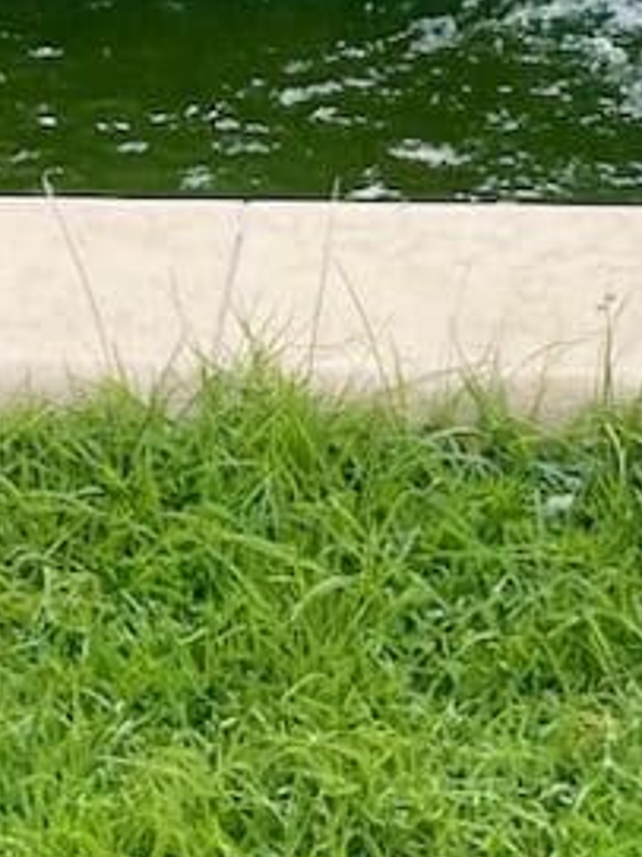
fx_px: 4380
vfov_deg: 9.9
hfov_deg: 8.4
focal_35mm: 177
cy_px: -1176
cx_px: 294
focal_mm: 5.1
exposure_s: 1/2123
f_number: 1.6
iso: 32
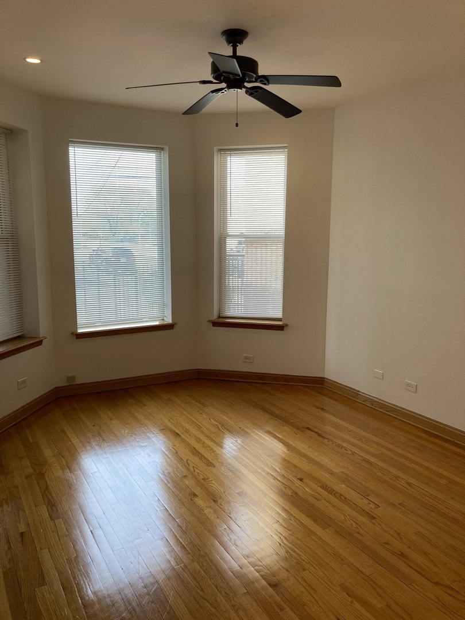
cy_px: 310
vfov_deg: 63.4
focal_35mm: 28
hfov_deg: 49.7
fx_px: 502
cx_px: 232
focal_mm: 3.99
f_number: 1.8
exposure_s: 1/120
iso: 50
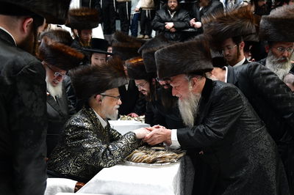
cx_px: 147
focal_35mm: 50
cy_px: 98
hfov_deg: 39.6
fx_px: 408
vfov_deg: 26.9
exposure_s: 1/100
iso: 2500
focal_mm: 50
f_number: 5.6
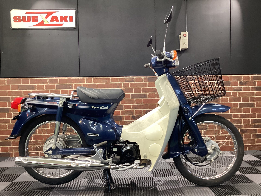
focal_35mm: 31
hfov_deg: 58.4
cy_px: 98
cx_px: 130
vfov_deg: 45.4
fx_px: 234
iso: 250
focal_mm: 3.3
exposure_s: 1/40
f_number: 2.4
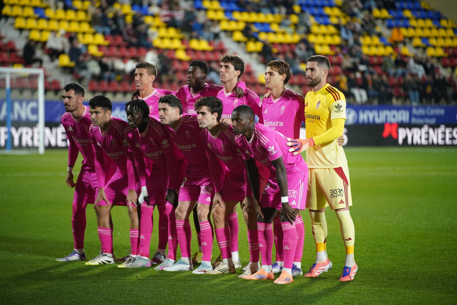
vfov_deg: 8.5
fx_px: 2044
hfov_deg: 12.8
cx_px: 228
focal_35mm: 161
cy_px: 152
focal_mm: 161
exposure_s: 1/640
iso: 2000
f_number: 2.8
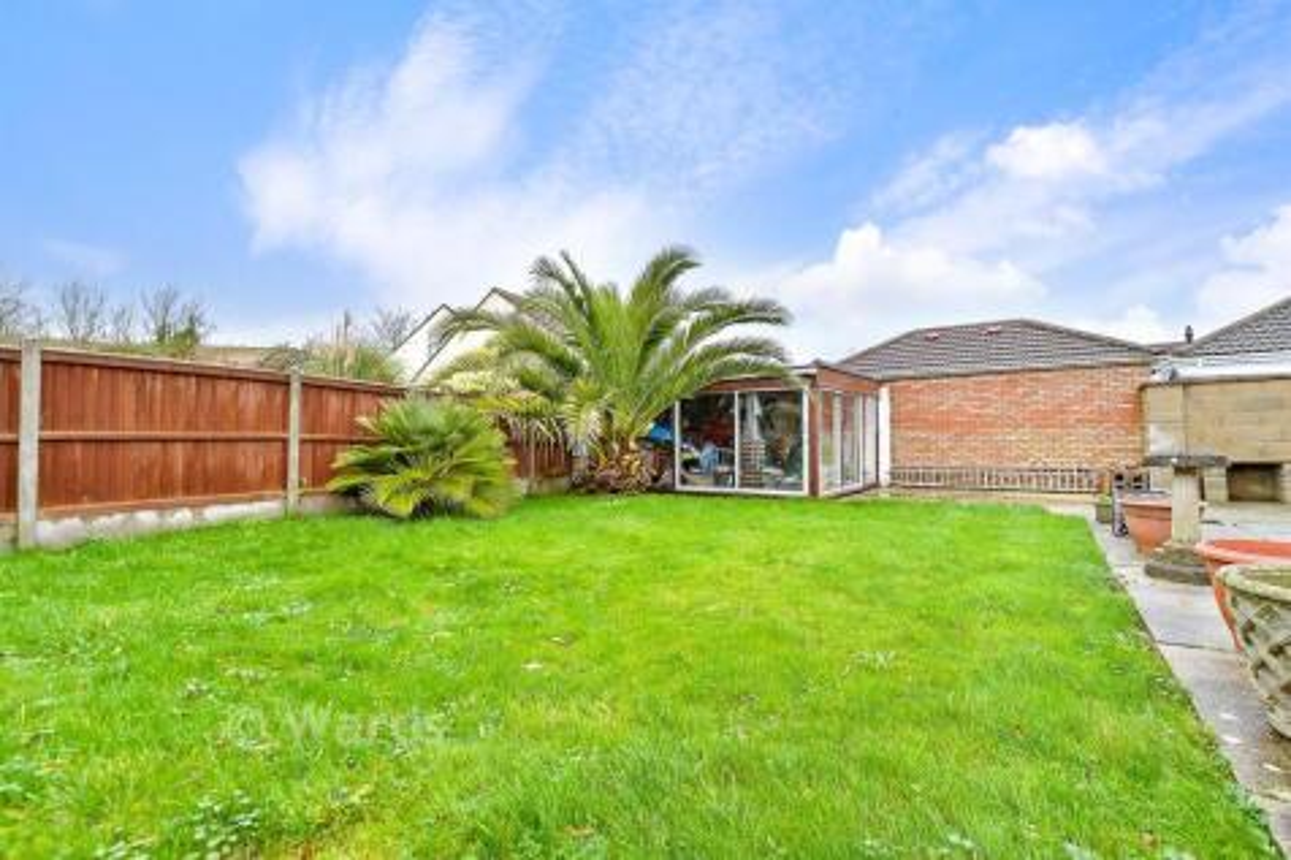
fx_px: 896
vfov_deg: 51.3
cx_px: 646
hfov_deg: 71.5
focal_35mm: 25
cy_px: 430
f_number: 8
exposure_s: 1/8
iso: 160
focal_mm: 17
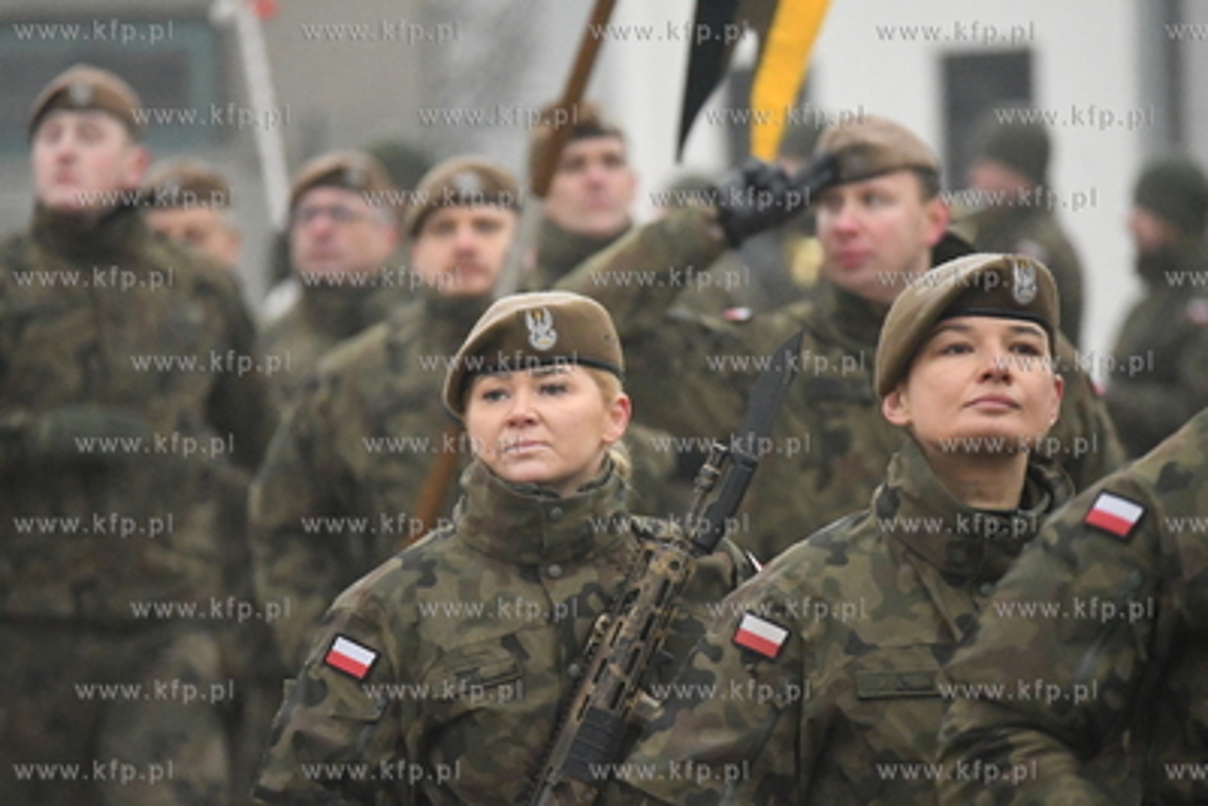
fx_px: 15105
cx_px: 604
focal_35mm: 450
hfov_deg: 4.6
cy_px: 403
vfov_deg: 3.1
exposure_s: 1/3200
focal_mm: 300
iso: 12800
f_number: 5.6
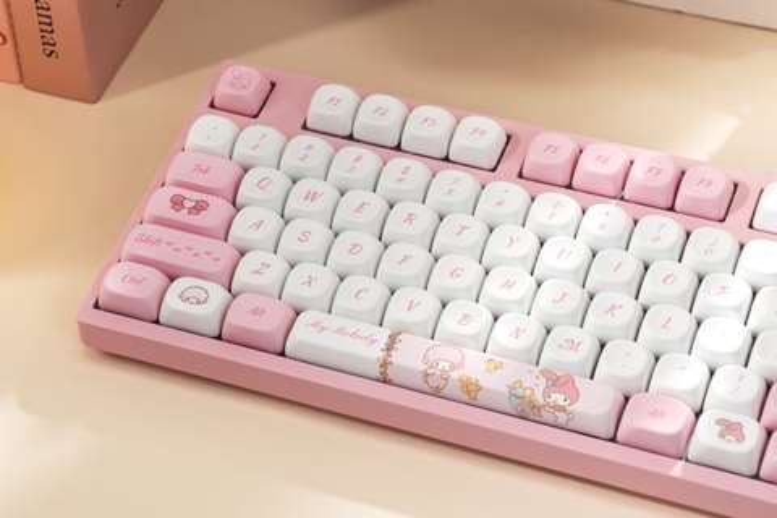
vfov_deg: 13.0
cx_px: 388
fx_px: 2266
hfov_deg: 19.5
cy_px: 259
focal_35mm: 105
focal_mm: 70
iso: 640
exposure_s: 1/160
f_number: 8
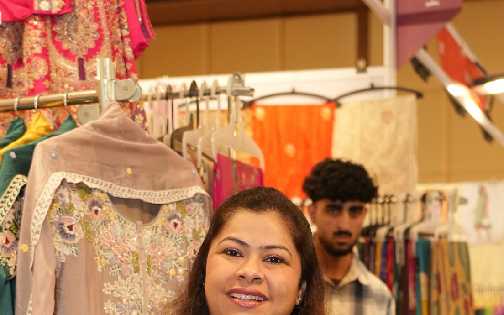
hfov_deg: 21.9
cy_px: 452
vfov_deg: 13.1
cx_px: 231
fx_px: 1305
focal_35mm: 95
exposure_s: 1/125
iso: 1000
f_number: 4
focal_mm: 49
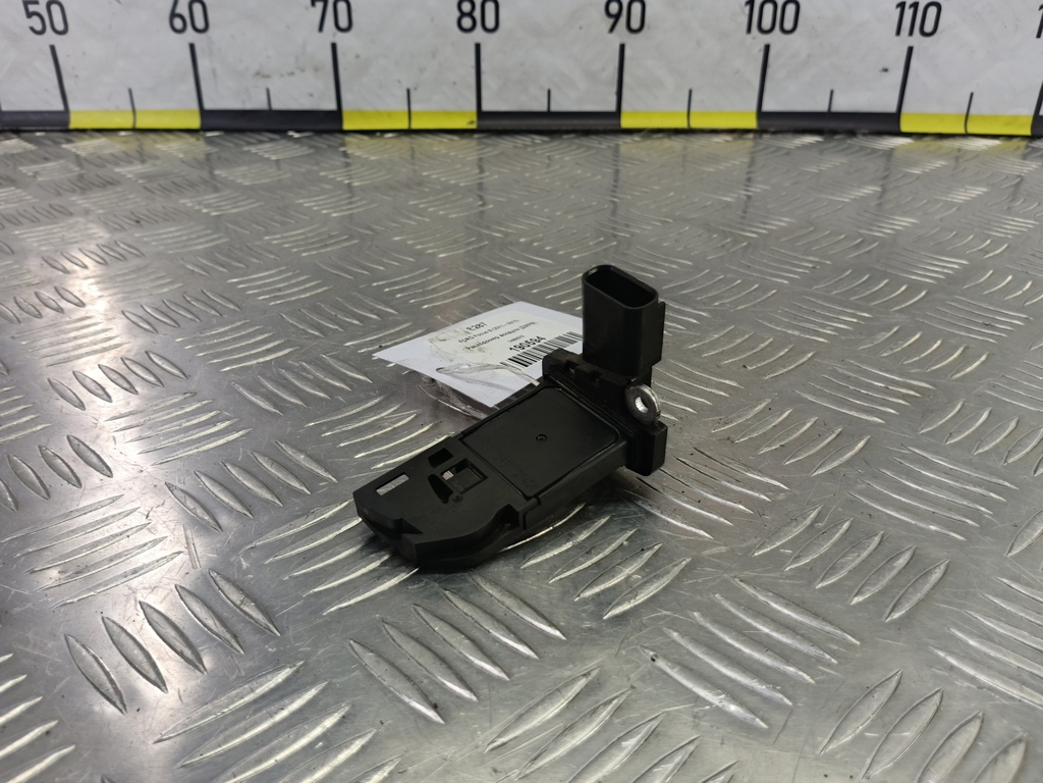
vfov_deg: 51.4
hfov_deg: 65.3
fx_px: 814
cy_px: 392
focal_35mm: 27
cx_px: 522
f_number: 1.6
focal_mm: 4.11
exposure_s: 1/33.3
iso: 95
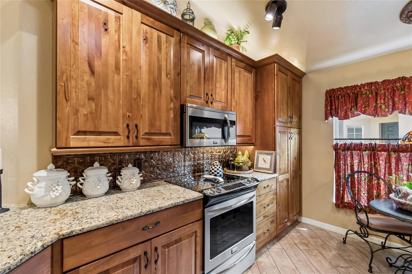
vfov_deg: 77.3
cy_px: 137
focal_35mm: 15
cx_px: 206
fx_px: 172
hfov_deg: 100.4
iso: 100
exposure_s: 1/3.33
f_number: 7.1
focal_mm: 10
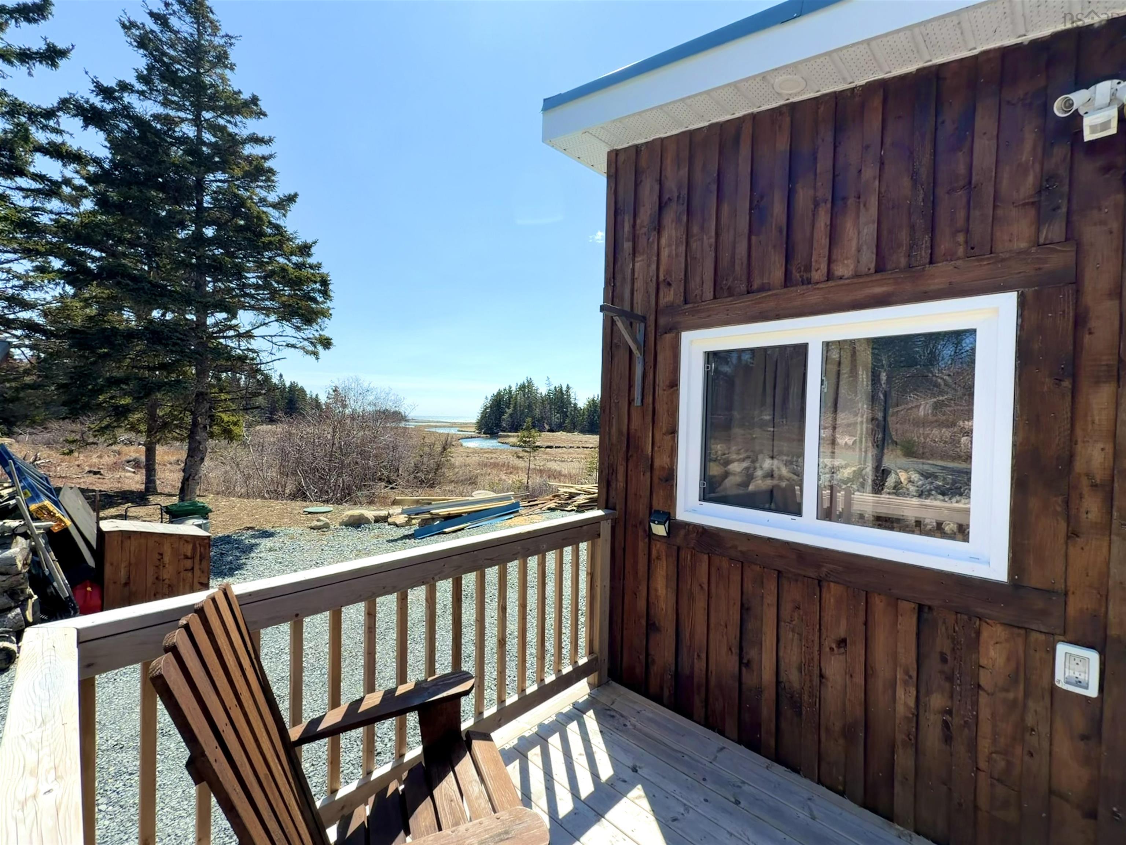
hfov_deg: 102.1
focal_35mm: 14
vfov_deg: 85.7
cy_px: 422
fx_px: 455
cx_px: 563
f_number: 2.2
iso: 20
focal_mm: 2.22
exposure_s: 1/779
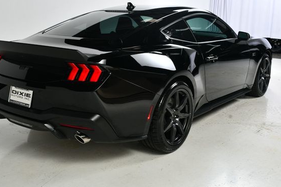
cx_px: 136
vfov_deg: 29.8
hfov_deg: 43.6
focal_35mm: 45
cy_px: 81
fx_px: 351
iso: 100
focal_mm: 26
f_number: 10
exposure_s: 1/160
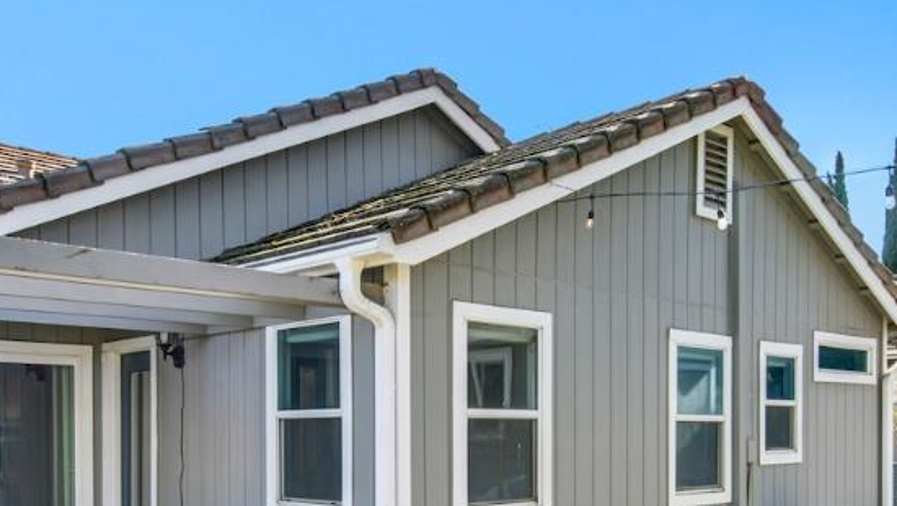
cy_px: 442
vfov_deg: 28.7
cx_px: 432
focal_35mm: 40
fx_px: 952
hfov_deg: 50.4
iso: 100
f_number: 14
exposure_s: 1/40
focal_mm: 14
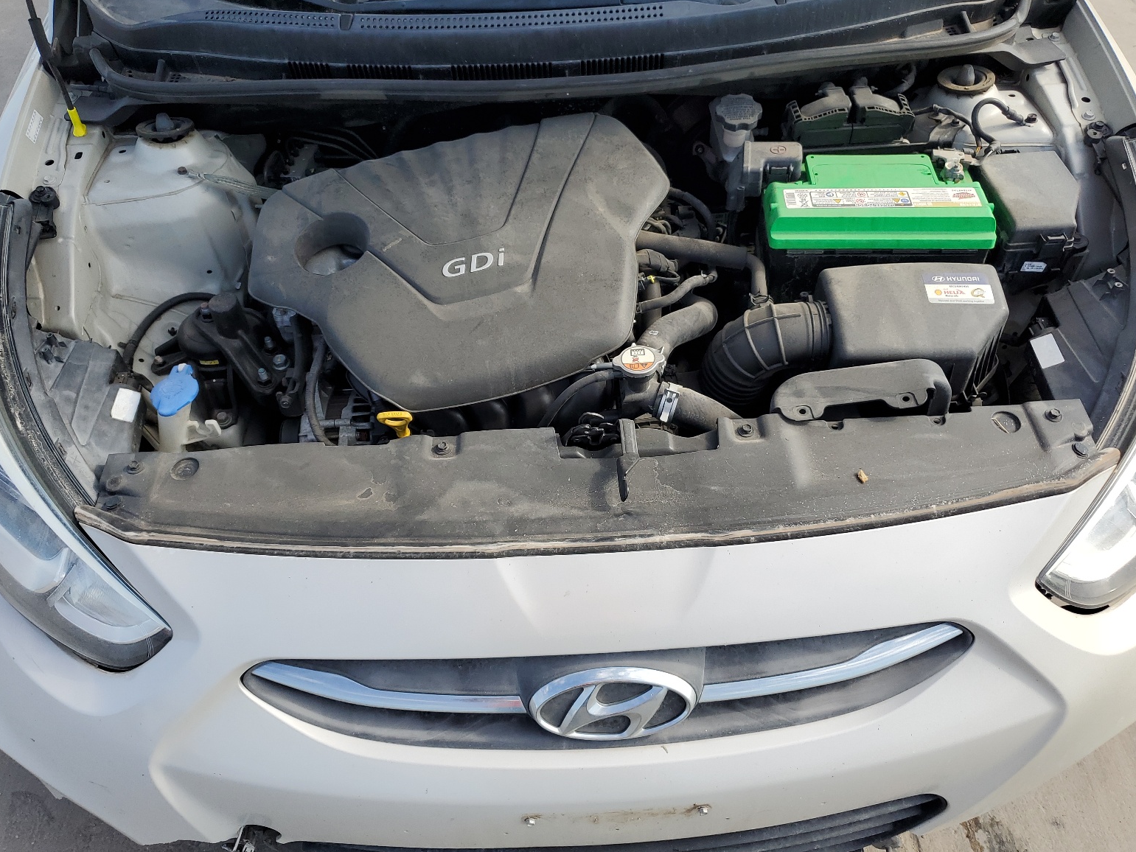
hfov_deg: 65.3
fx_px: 886
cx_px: 564
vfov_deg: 51.4
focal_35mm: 27
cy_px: 417
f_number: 1.5
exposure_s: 1/1250
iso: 50
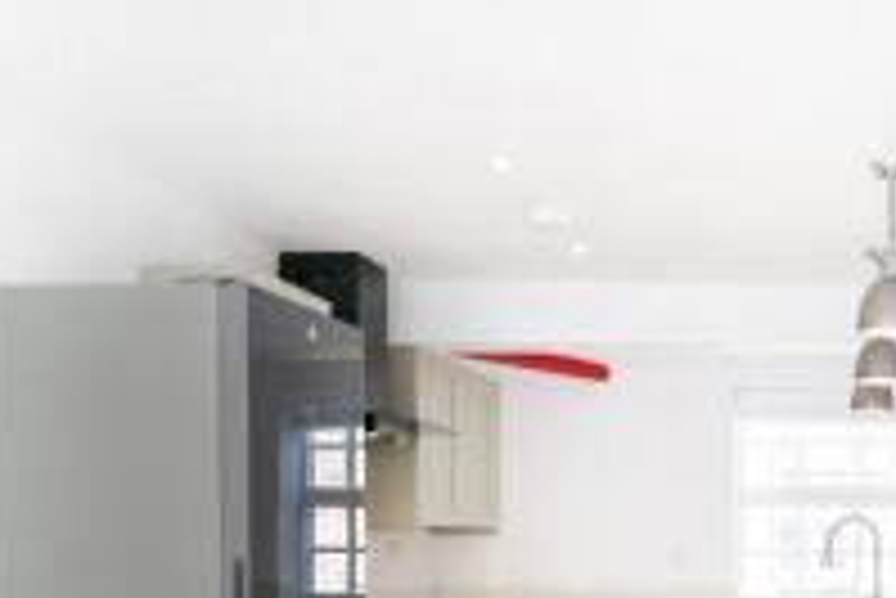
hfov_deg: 41.2
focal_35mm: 43
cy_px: 569
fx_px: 1071
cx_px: 837
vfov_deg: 29.6
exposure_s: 1/250
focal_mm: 18
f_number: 5
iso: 250
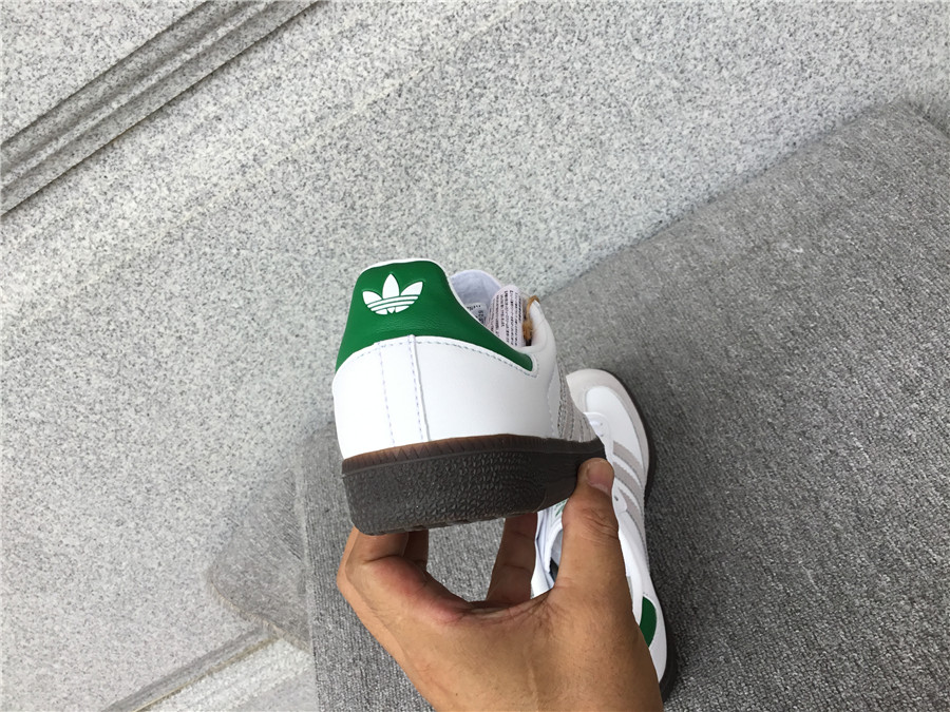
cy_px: 356
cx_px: 475
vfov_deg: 45.4
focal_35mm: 31
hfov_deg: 58.4
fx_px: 851
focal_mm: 3.3
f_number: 2.4
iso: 25
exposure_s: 1/215
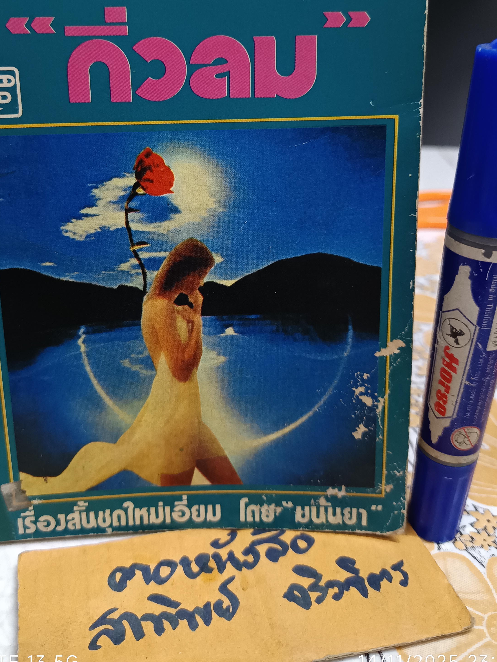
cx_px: 208
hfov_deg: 42.8
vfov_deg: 54.6
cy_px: 242
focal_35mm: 33
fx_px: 632
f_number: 1.7
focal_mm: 5.31
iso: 1749
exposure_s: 1/25
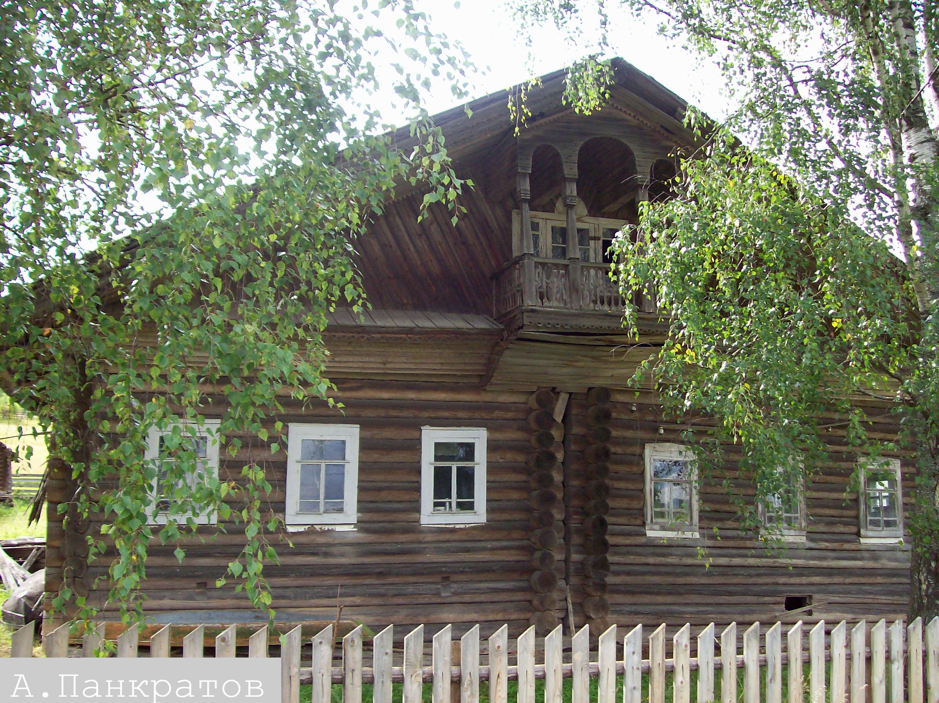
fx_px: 976
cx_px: 470
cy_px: 352
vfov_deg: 39.6
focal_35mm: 36
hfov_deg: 51.4
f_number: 2.7
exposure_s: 1/170
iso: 80
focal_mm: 6
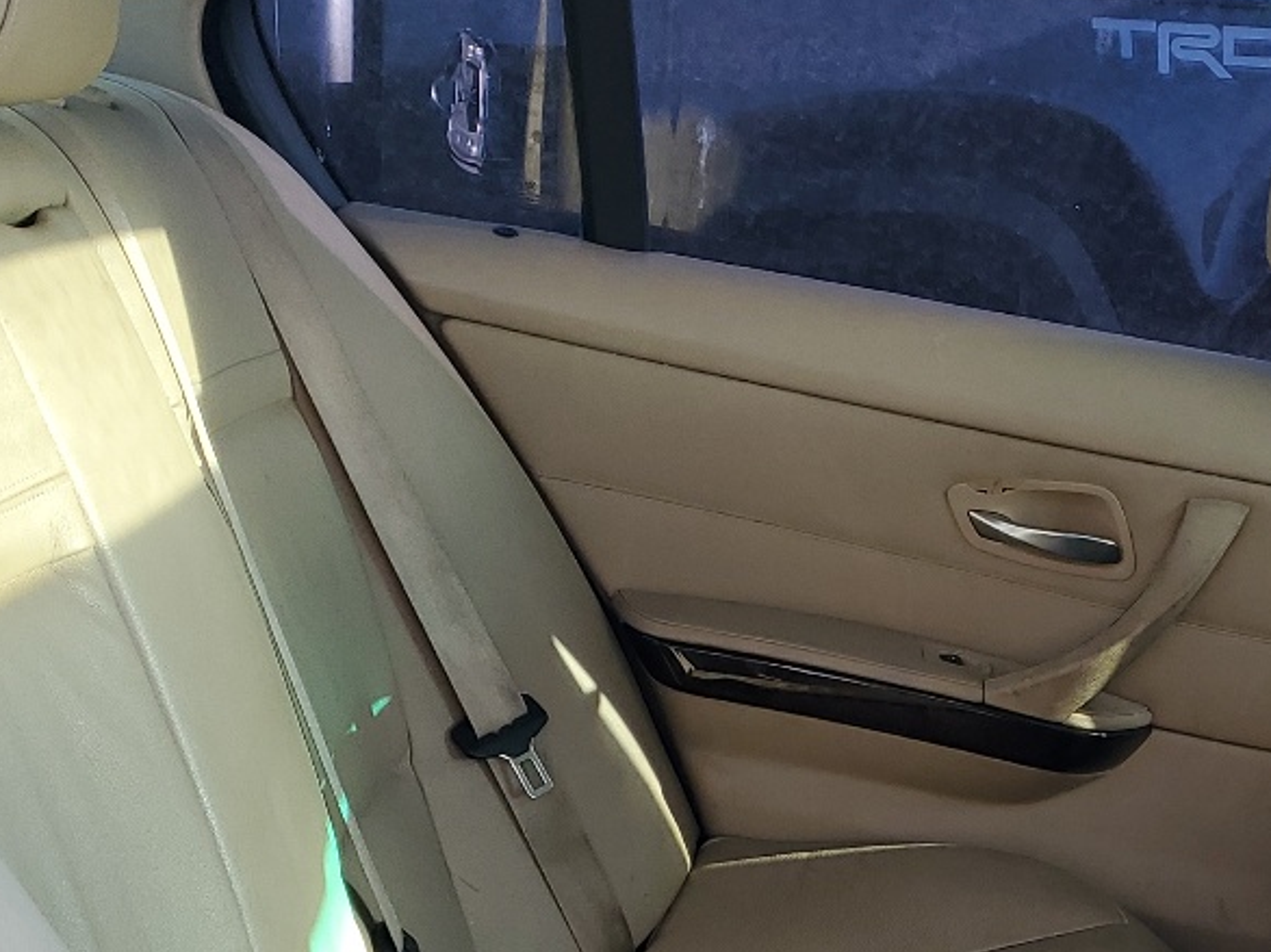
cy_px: 937
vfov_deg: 20.1
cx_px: 1095
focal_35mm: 71
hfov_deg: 26.7
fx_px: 2606
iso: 50
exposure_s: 1/238
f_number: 1.5
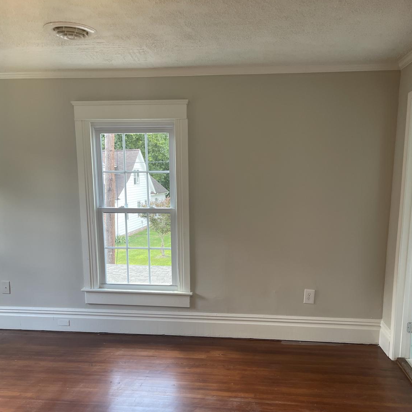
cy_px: 239
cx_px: 206
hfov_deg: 52.5
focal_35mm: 31
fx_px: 417
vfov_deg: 52.3
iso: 80
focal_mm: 5.1
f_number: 1.6
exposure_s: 1/120
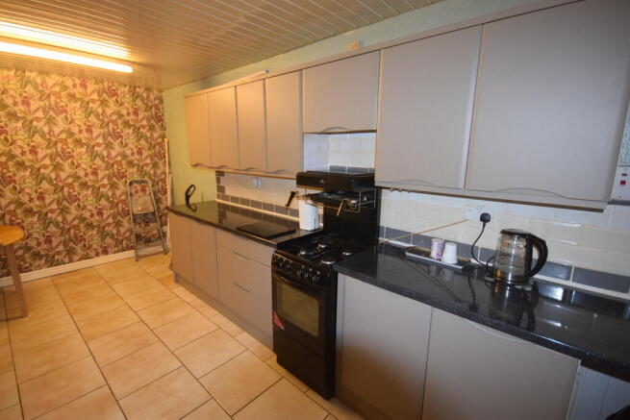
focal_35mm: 16
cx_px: 315
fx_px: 289
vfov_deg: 72.1
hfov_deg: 95.0
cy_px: 210
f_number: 4.2
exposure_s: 1/60
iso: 2000
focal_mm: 11
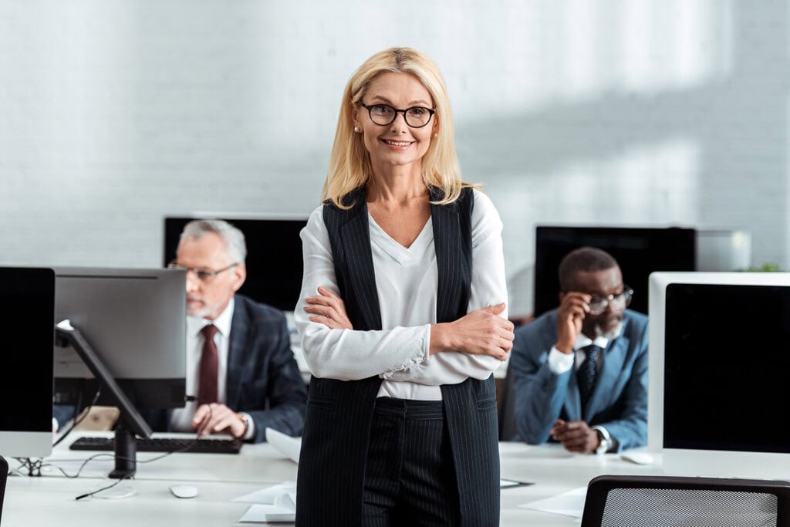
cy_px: 264
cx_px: 395
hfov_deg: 22.6
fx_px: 1975
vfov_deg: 15.2
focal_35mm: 90
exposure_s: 1/200
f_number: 2.8
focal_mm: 90
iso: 200
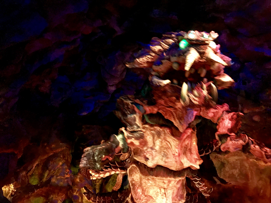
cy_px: 102
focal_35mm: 28
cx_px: 136
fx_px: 219
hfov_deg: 63.4
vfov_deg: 49.7
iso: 125
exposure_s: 1/4
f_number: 1.8
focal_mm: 3.99
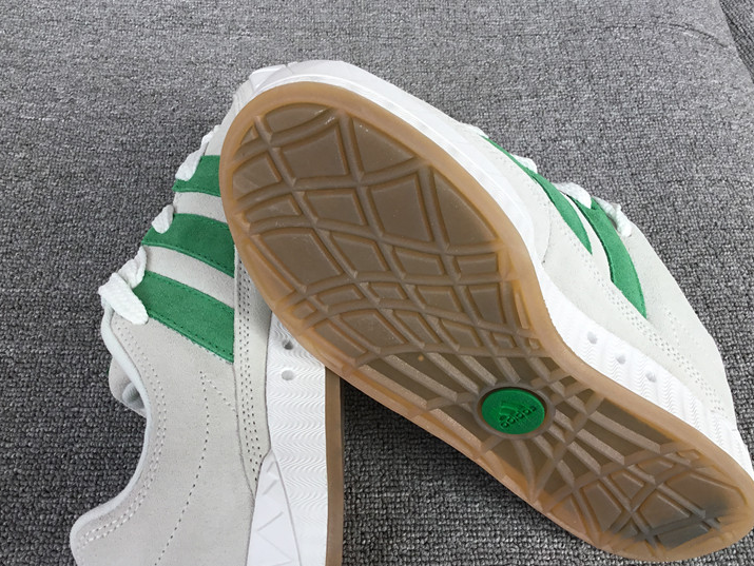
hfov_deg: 47.8
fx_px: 850
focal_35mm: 39
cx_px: 379
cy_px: 280
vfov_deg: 36.8
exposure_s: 1/360
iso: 25
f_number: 2.4
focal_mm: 3.3
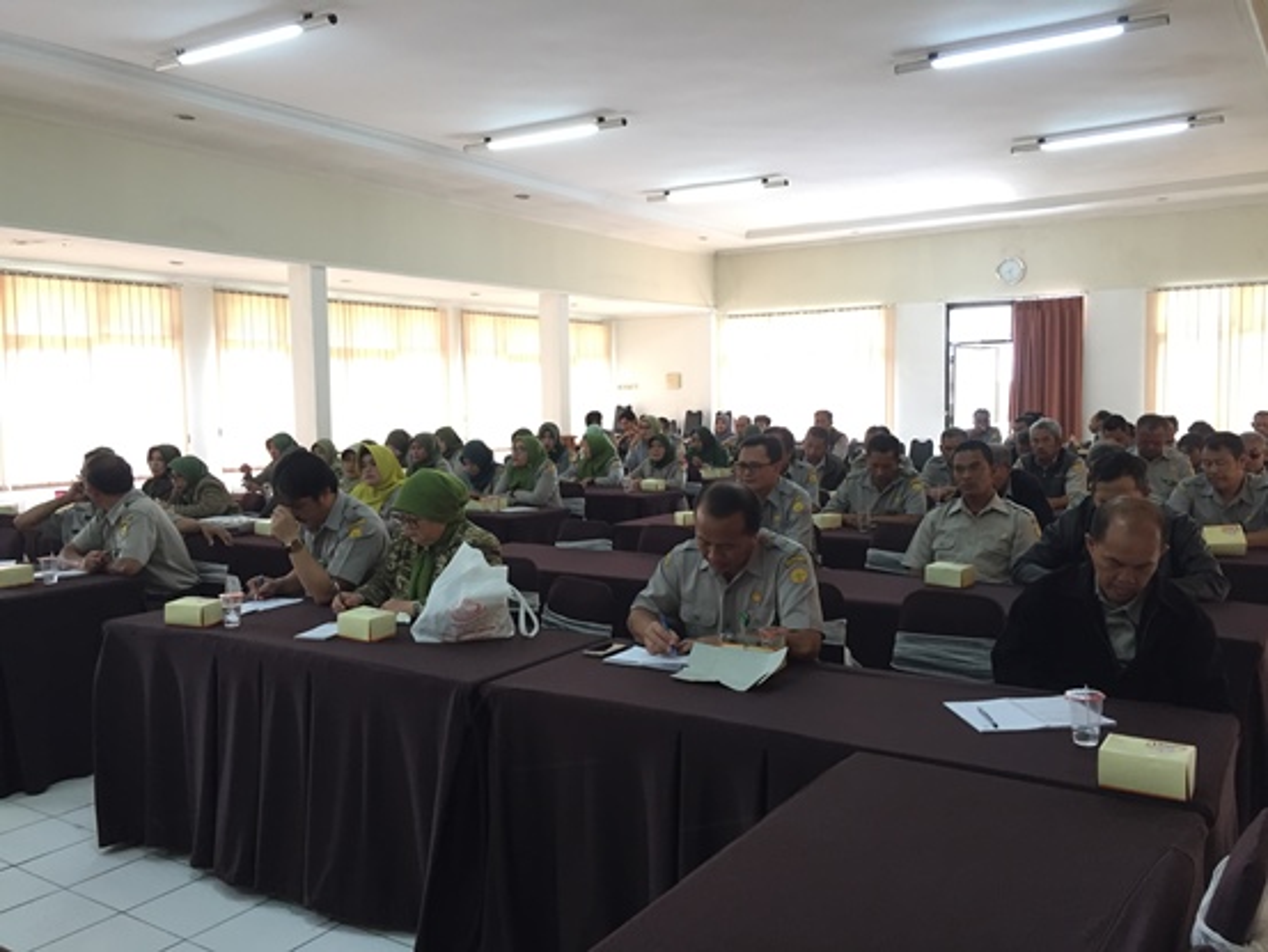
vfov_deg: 48.2
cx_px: 634
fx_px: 1063
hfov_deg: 61.6
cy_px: 476
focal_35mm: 29
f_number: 2.2
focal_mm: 4.15
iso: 160
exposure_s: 1/33
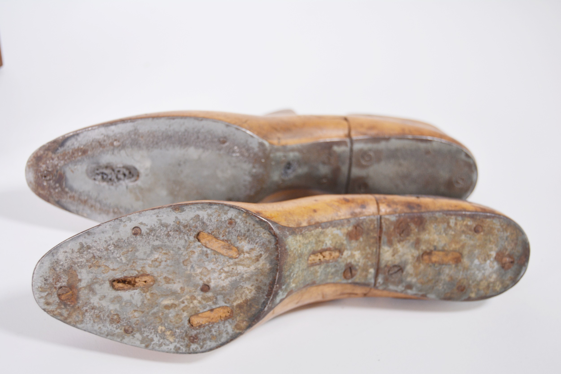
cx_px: 280
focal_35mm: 57
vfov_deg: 23.8
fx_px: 888
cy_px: 187
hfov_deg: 35.1
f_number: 4.8
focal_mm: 38
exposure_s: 1/80
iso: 400
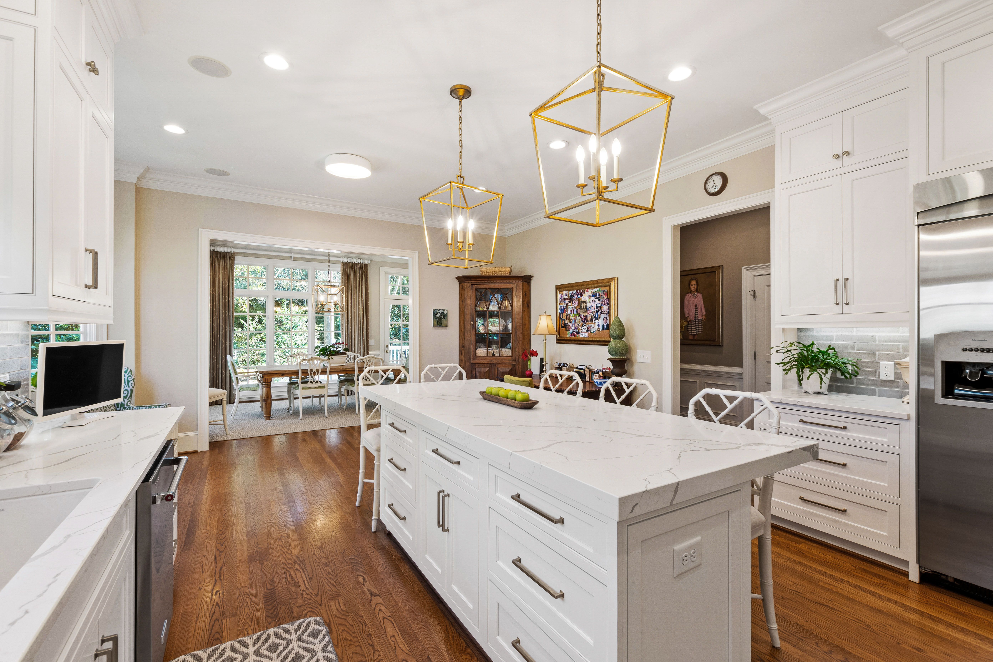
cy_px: 331
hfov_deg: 100.4
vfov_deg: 77.3
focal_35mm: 15
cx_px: 496
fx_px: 414
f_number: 8
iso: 100
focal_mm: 10
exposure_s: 1/3
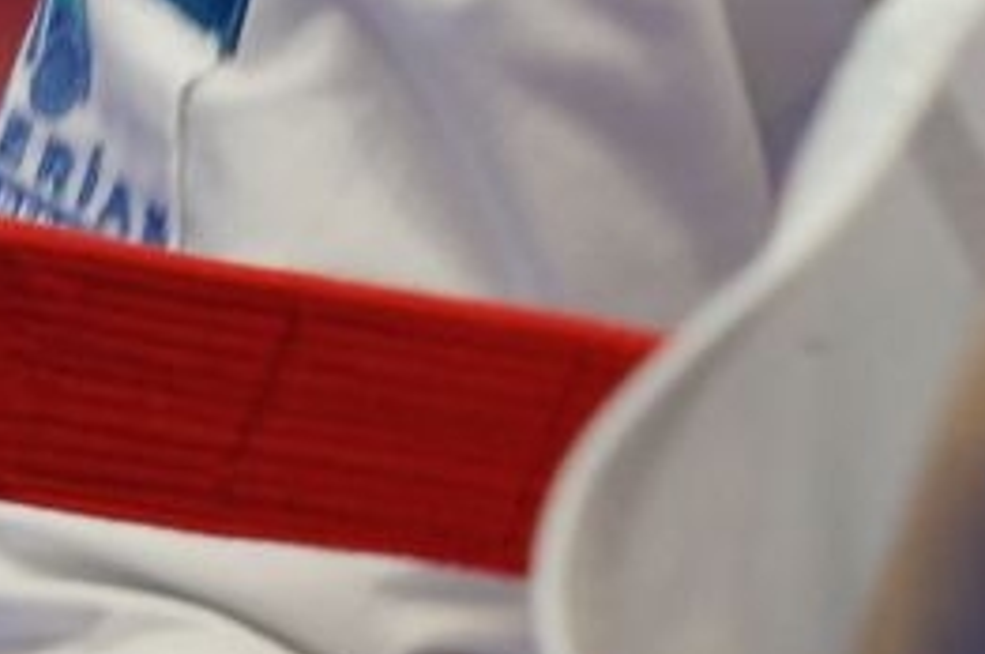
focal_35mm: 2753
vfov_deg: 0.5
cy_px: -1304
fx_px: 75231
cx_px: 1602
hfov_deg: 0.8
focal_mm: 400
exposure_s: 1/500
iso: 1250
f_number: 2.8
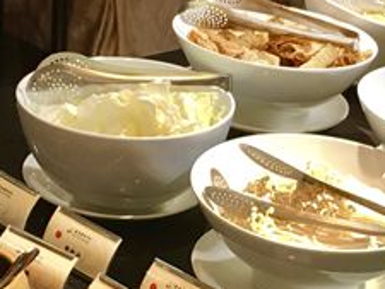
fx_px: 1146
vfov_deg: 14.3
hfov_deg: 19.0
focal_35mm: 103
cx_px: 257
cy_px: 234
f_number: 2.2
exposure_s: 1/15
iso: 32
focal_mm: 4.15
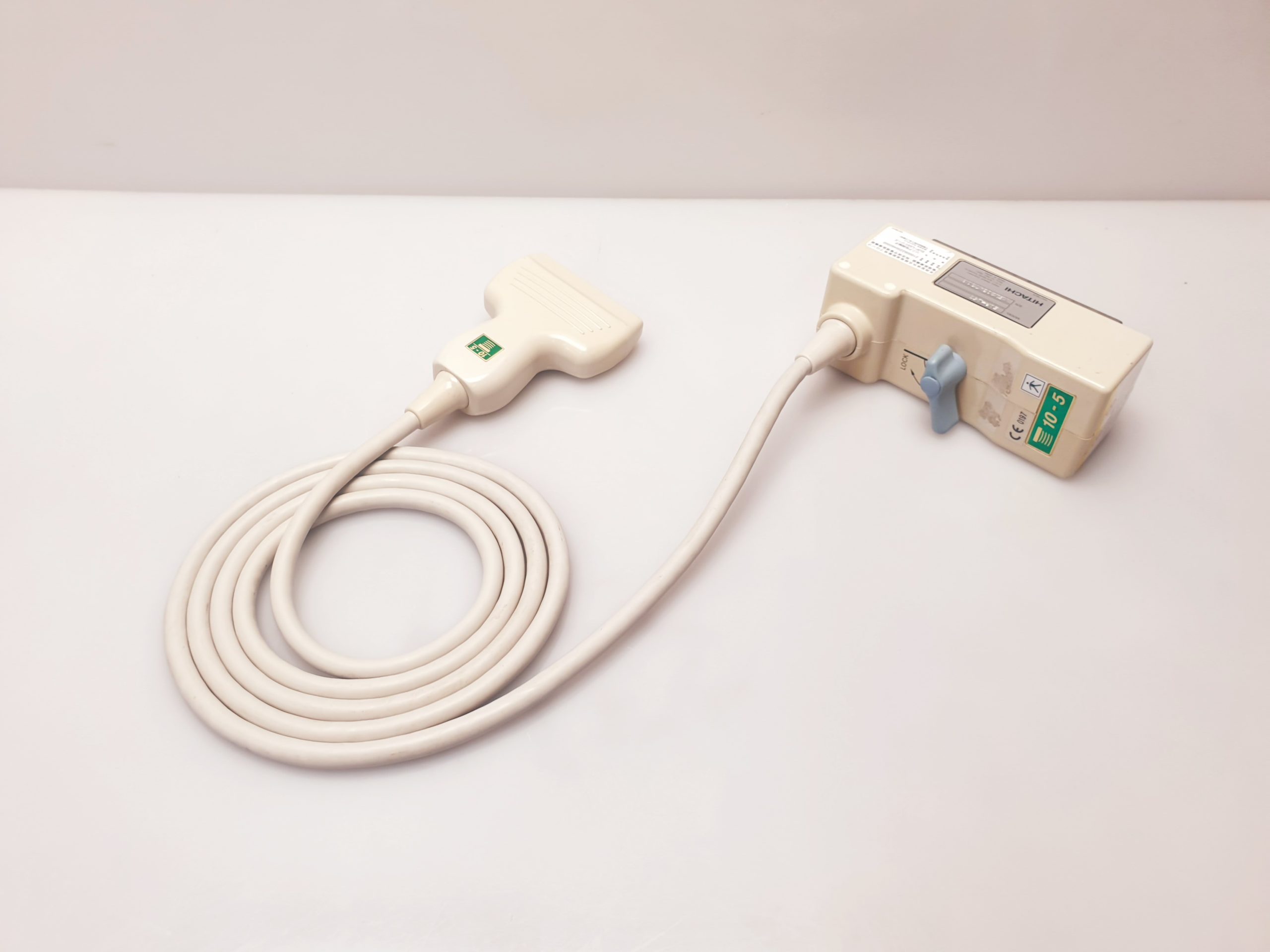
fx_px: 954
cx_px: 635
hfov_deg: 67.3
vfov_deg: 53.1
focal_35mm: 26
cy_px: 476
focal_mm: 4.3
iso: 50
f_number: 2.4
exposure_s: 1/50
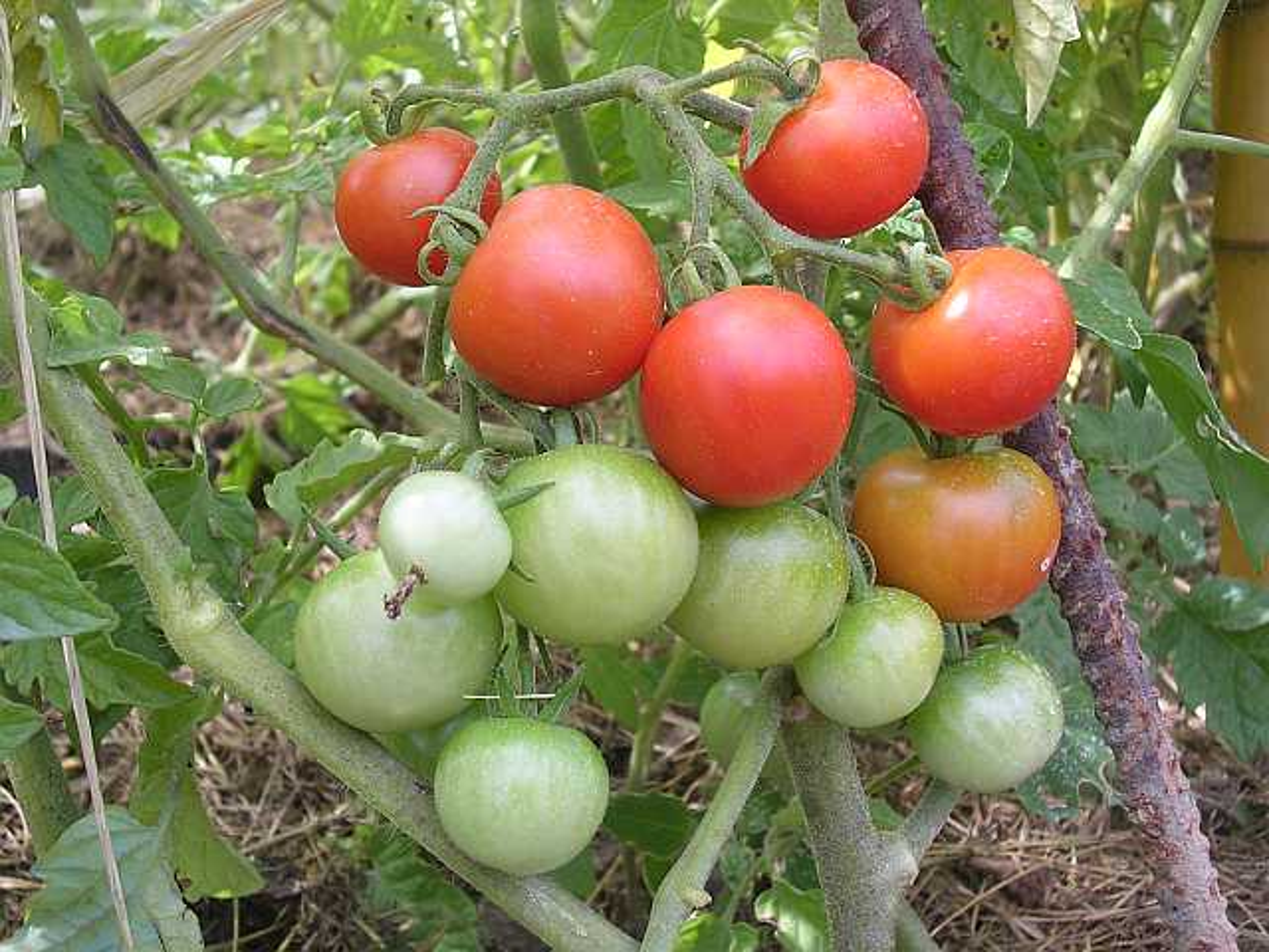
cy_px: 476
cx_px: 634
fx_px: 1796
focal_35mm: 49
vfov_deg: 29.7
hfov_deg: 38.9
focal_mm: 7.5
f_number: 3.1
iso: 100
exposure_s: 1/85.1
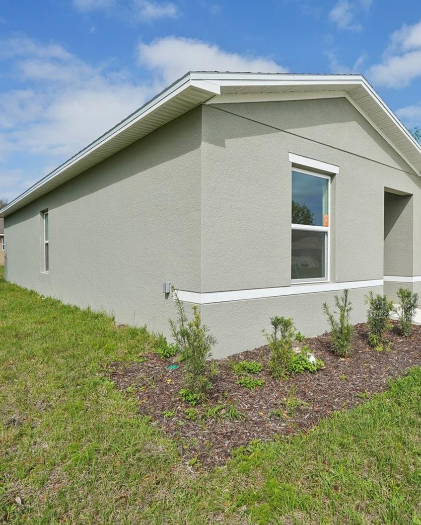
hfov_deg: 59.5
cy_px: 261
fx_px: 358
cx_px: 281
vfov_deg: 72.6
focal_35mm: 23
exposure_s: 1/200
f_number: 8
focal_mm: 16
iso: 50
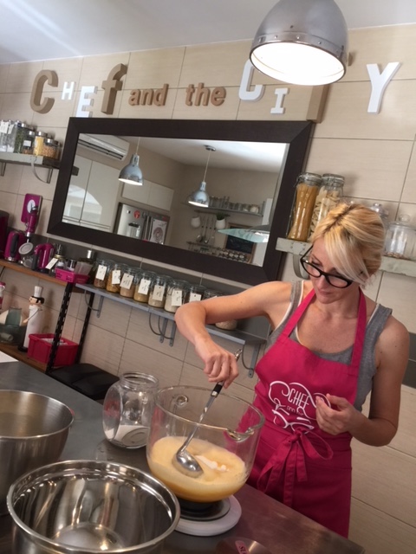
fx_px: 465
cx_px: 208
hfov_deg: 48.2
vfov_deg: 61.7
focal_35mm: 29
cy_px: 277
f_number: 2.2
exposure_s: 1/33
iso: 50
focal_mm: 4.15
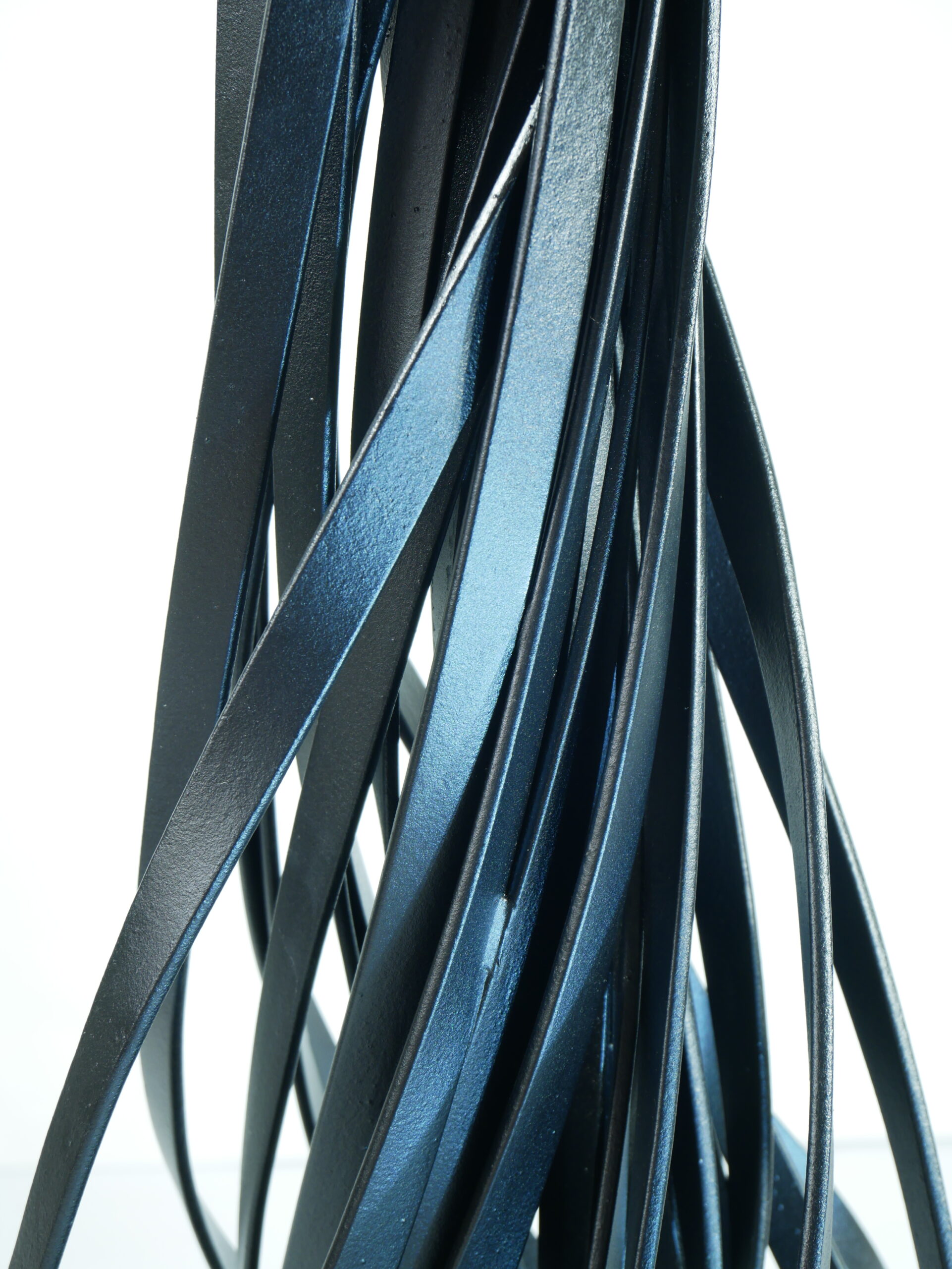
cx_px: 476
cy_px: 634
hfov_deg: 29.1
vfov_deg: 38.2
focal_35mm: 50
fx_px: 1832
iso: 200
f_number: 5.1
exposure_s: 1/20
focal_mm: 25
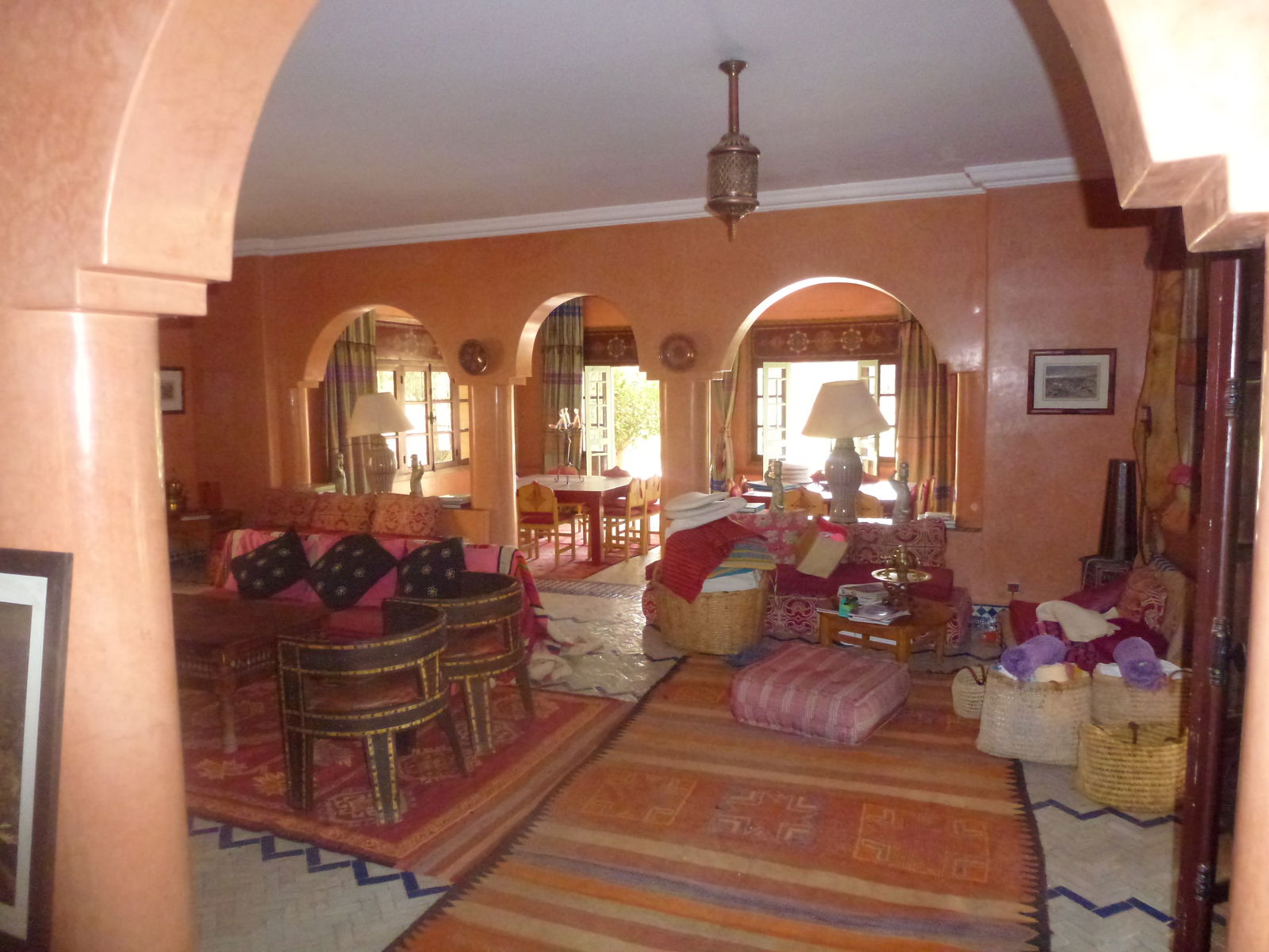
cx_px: 634
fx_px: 880
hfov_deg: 71.6
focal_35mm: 24
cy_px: 476
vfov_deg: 56.8
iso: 640
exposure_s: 1/60
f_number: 3.3
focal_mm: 4.3
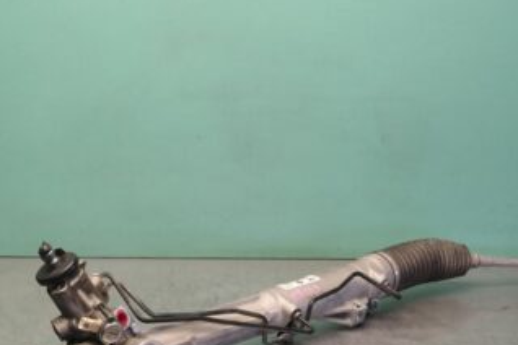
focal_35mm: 83
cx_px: 200
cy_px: 212
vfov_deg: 16.4
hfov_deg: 24.4
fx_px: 1194
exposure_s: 1/80
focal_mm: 29
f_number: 9
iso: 1600
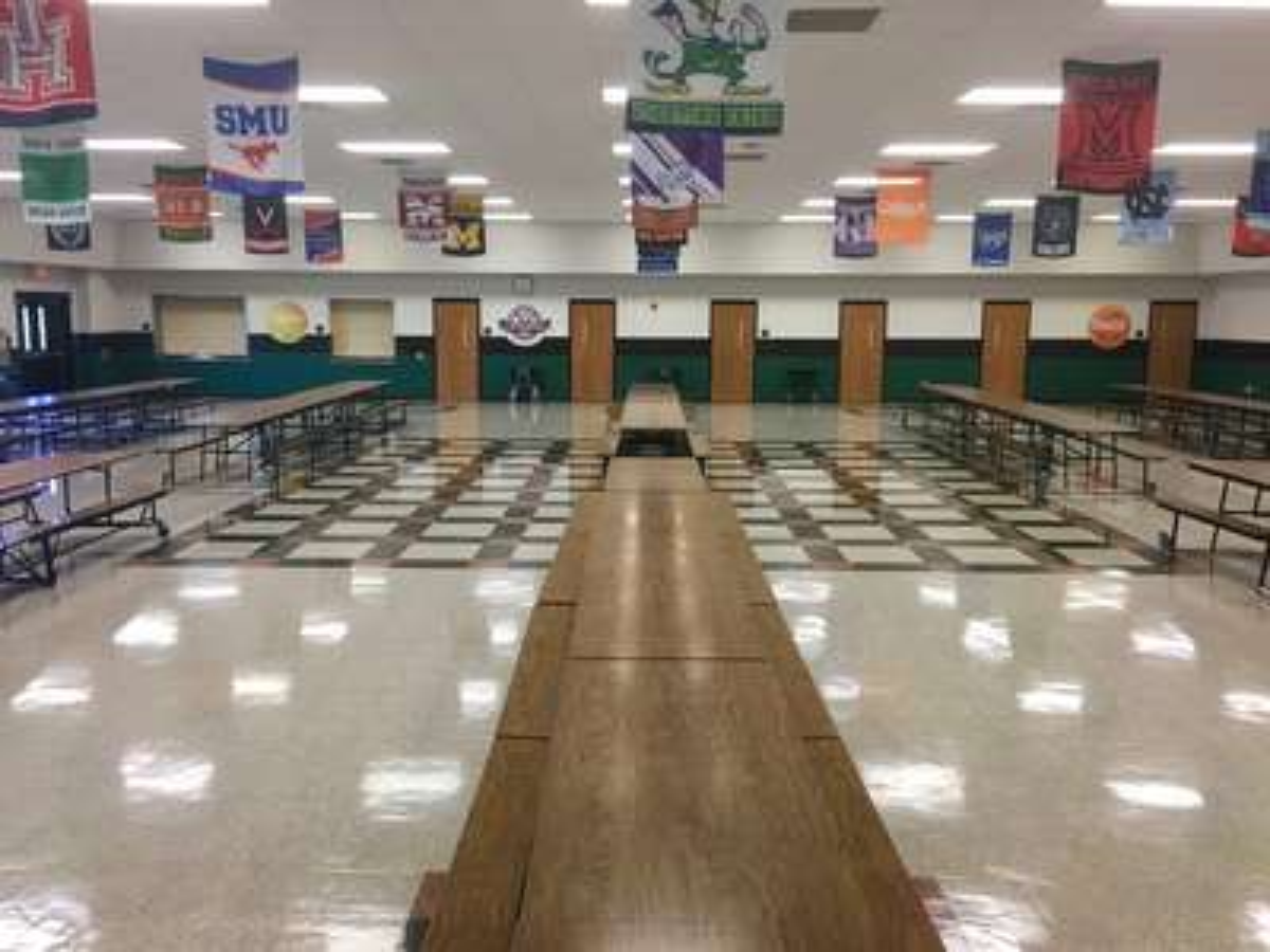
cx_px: 635
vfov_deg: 48.2
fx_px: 1064
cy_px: 476
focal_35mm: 29
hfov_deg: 61.7
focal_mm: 4.15
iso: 64
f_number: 2.2
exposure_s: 1/30
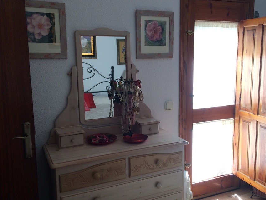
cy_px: 97
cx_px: 142
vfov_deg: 40.7
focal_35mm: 35
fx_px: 269
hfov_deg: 52.6
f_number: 2.2
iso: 50
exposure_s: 1/100
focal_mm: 4.15
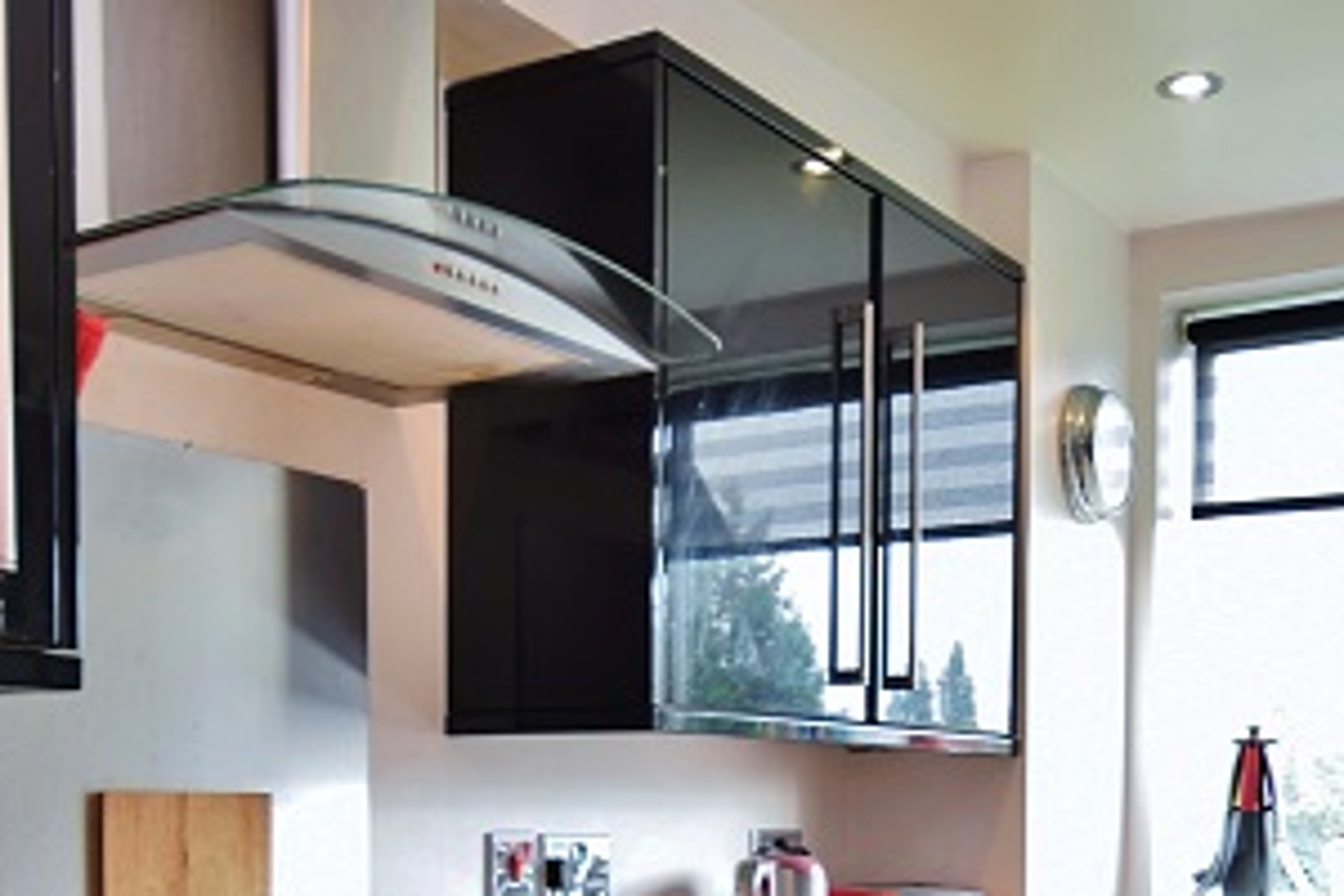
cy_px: 874
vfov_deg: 28.2
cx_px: 739
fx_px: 1680
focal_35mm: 45
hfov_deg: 43.6
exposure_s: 1/5
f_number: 4
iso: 100
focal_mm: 10
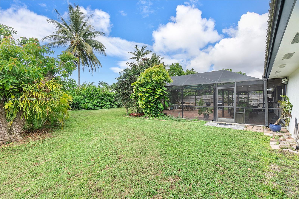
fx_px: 125
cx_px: 150
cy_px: 100
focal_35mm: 15
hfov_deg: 100.4
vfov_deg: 77.3
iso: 200
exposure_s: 1/100
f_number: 10
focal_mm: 10
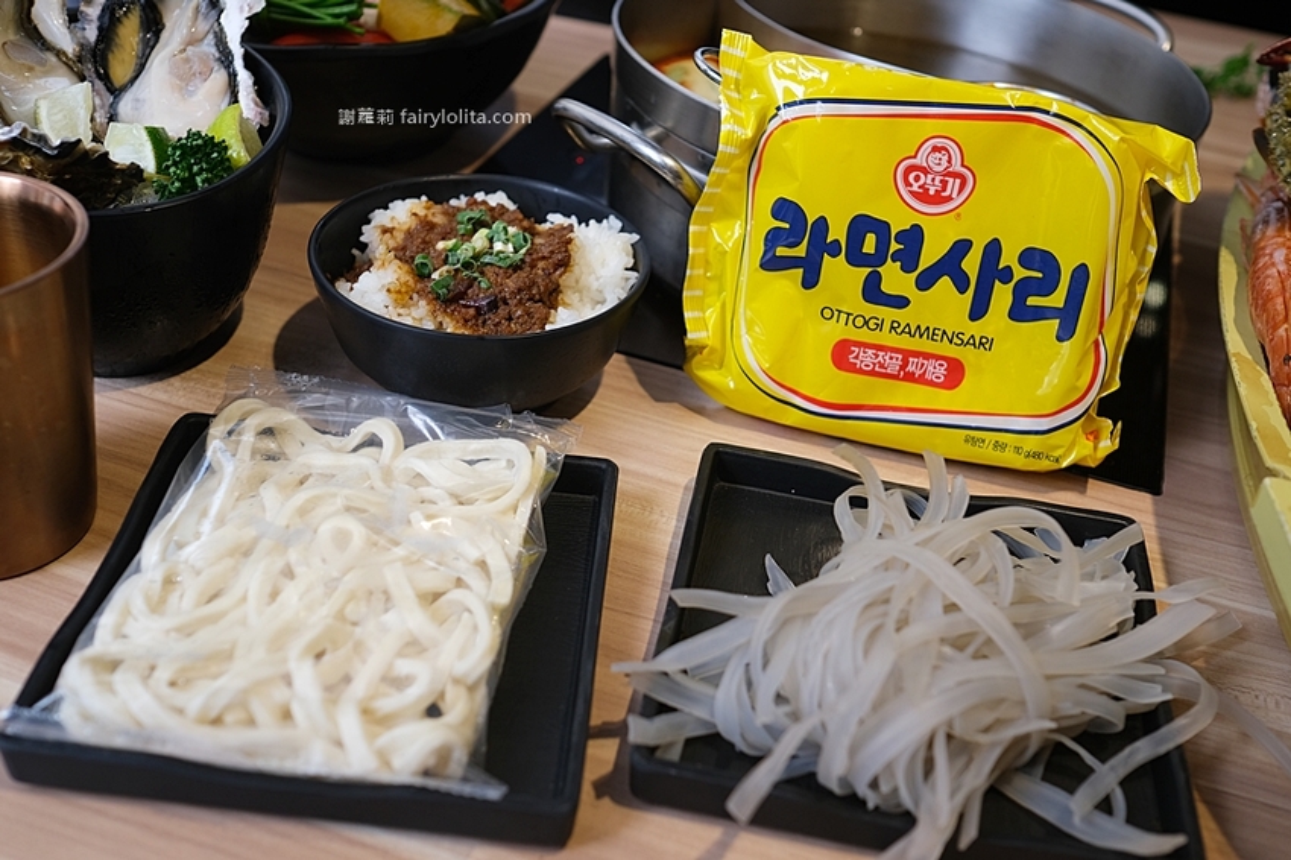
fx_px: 1255
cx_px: 646
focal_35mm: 35
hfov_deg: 54.5
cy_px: 430
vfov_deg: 37.8
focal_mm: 23
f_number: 3.2
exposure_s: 1/100
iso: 400
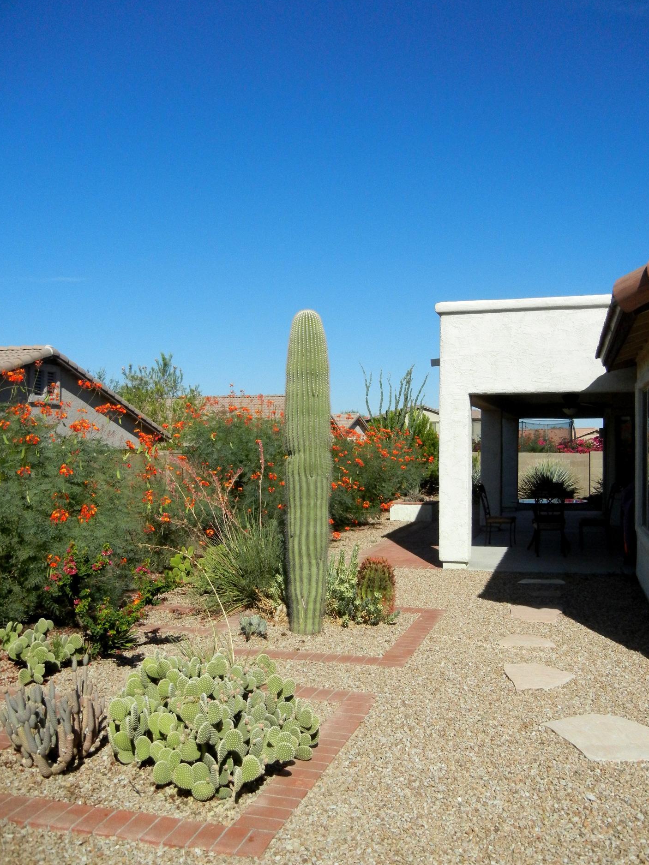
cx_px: 343
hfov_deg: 44.1
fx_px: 800
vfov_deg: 56.8
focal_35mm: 32
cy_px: 449
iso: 400
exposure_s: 1/1500
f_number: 7
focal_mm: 5.4
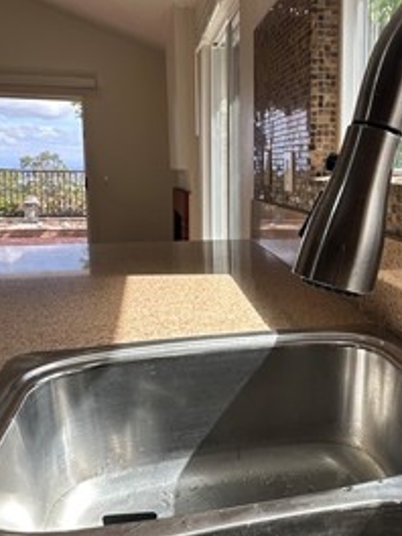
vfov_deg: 53.9
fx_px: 526
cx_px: 303
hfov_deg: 40.6
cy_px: 242
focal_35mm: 34
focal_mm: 2.22
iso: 40
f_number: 2.2
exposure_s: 1/267
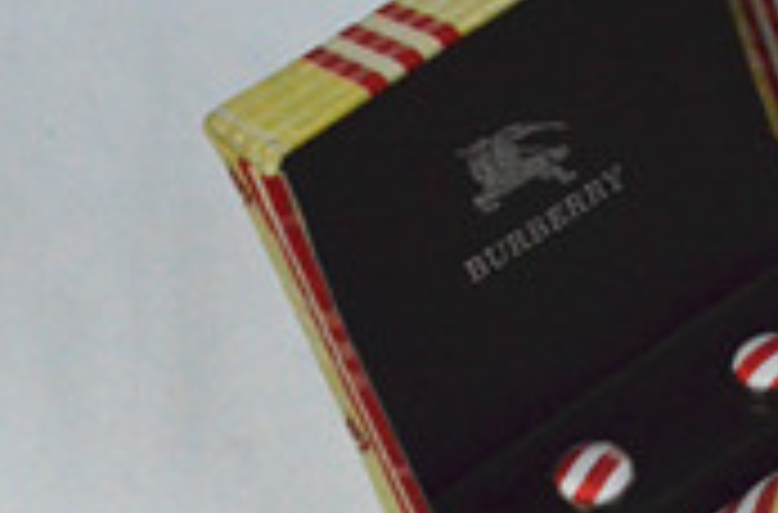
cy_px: 562
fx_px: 3919
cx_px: 796
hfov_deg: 11.2
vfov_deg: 7.4
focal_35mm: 182
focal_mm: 42
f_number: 14
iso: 6400
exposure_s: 1/800
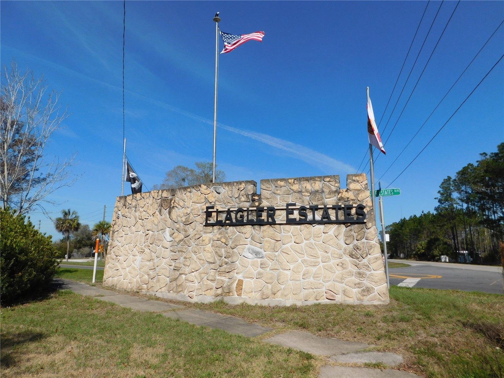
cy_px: 189
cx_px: 252
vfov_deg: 58.9
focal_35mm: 23
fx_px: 335
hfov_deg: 73.9
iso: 125
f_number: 6
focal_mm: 4
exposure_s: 1/800
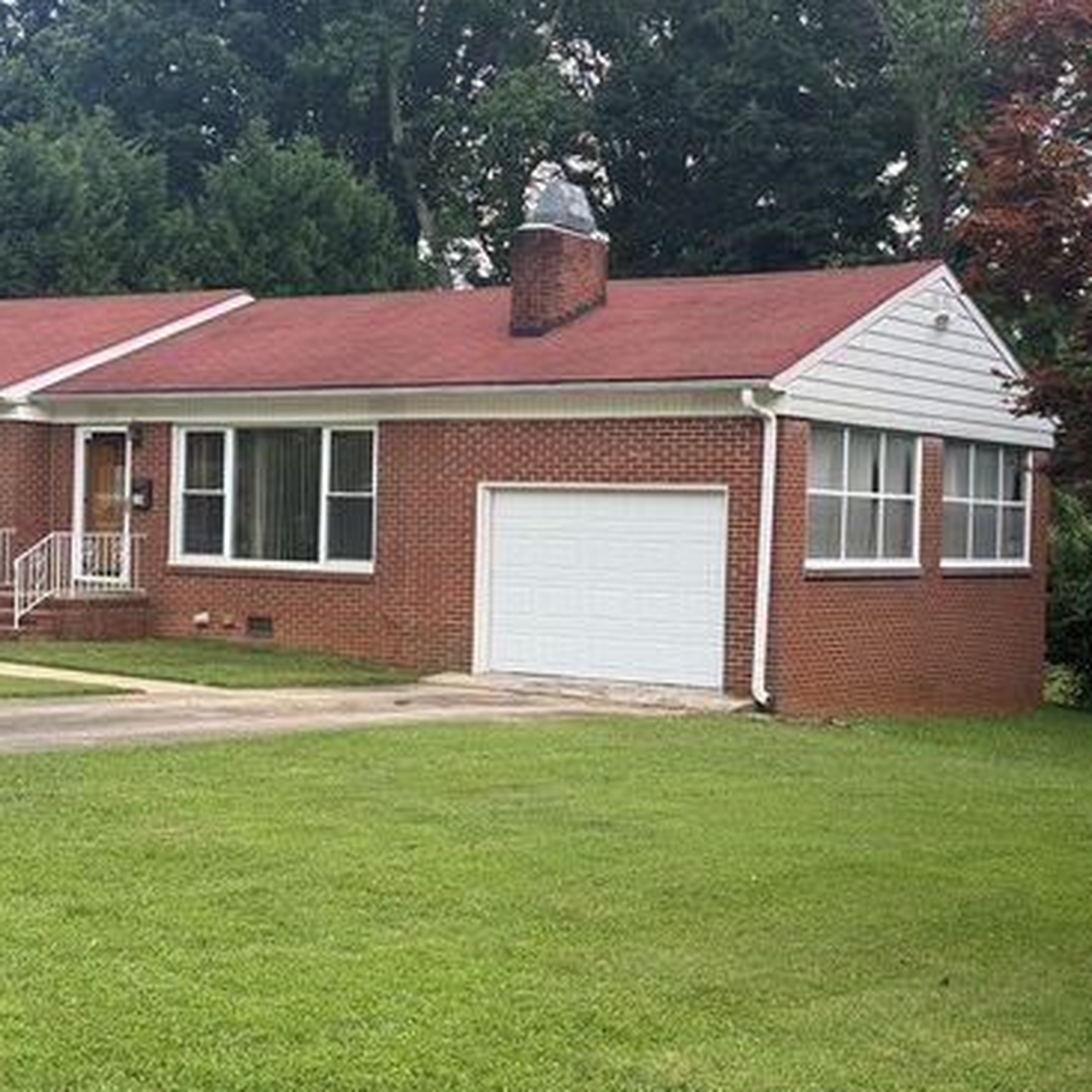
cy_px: 550
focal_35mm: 58
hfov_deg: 29.4
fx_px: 2070
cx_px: 400
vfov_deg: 29.6
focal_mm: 6.76
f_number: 1.78
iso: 80
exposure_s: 1/541
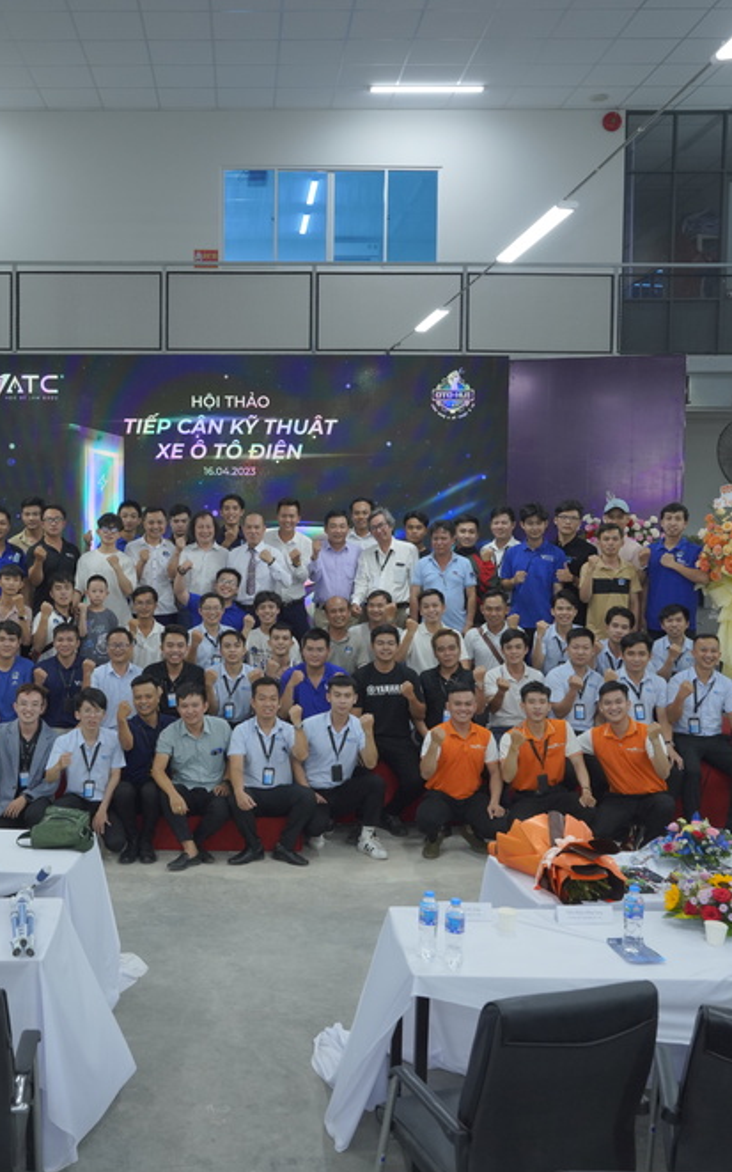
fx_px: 1181
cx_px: 214
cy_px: 590
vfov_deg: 52.8
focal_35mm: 37
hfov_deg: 33.9
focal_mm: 24
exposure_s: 1/160
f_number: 4.5
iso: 1000
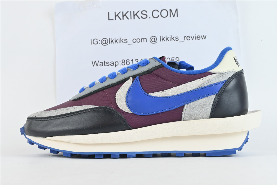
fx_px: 392
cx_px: 138
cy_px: 92
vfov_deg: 26.5
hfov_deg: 38.9
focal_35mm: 51
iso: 1000
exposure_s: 1/60
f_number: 10
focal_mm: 34
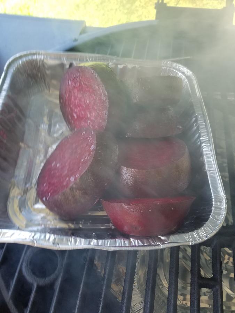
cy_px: 156
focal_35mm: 26
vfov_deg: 67.3
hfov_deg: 53.1
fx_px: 235
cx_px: 118
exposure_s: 1/161
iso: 50
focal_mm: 4.2
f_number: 1.7
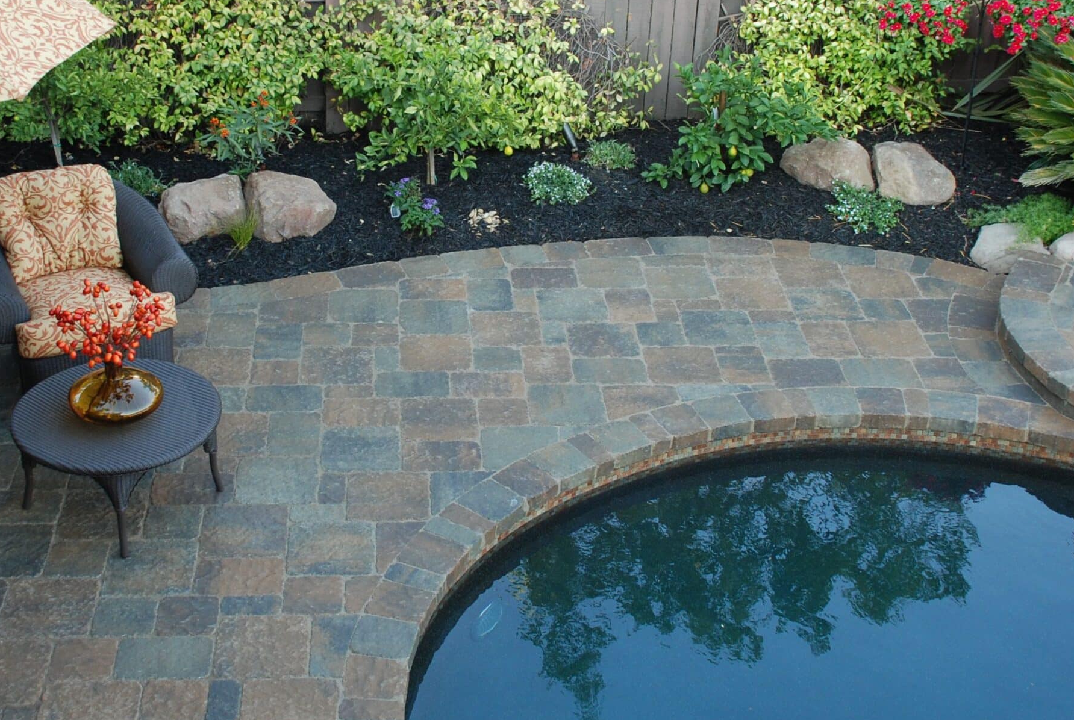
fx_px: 1674
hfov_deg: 35.5
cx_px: 449
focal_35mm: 56
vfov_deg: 24.2
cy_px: 260
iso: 200
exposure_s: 1/80
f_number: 4.5
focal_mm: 26
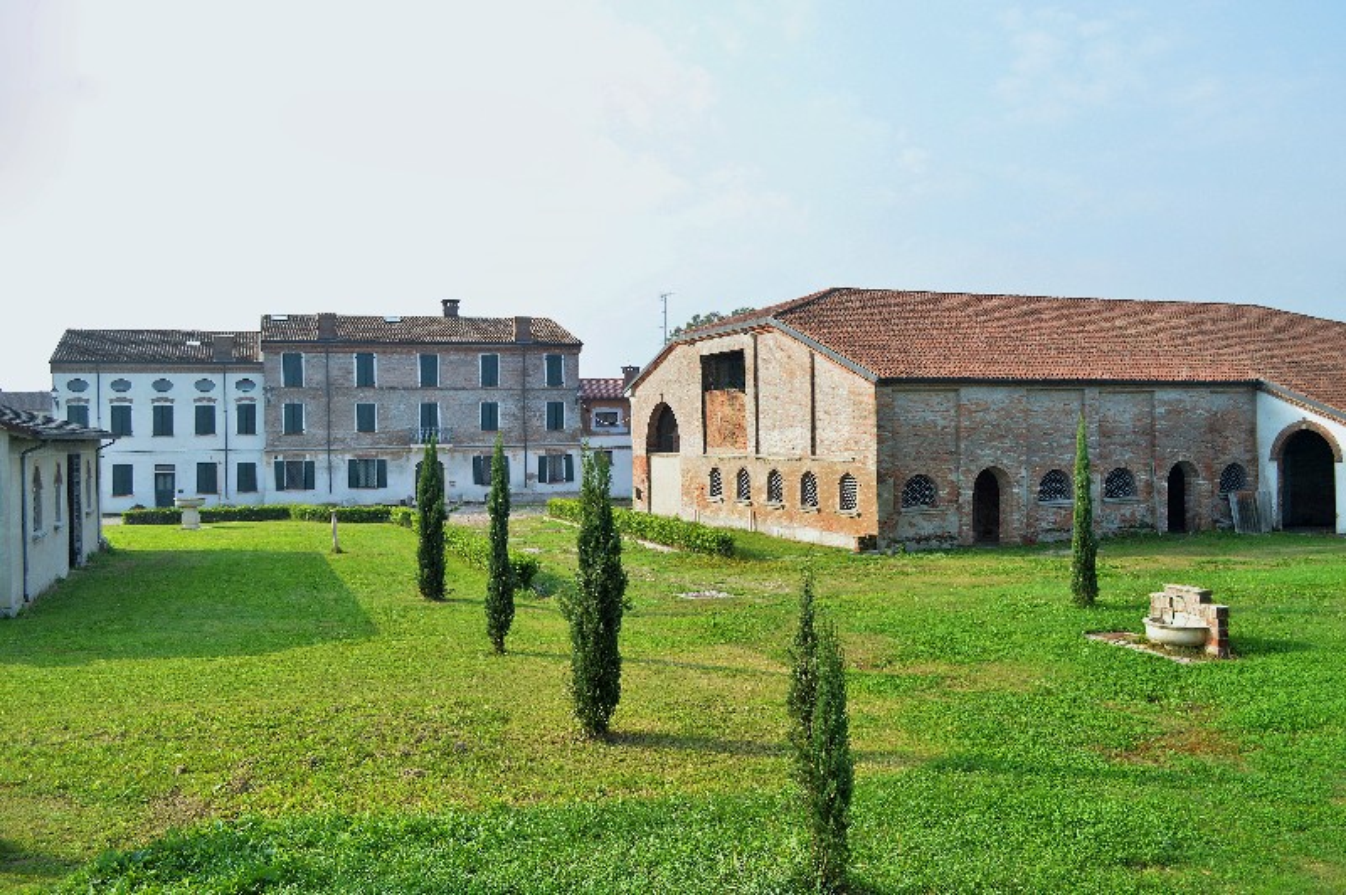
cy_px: 448
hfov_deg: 62.0
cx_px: 673
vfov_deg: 43.5
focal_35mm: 30
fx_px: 1121
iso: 100
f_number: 5.6
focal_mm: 20
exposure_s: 1/200
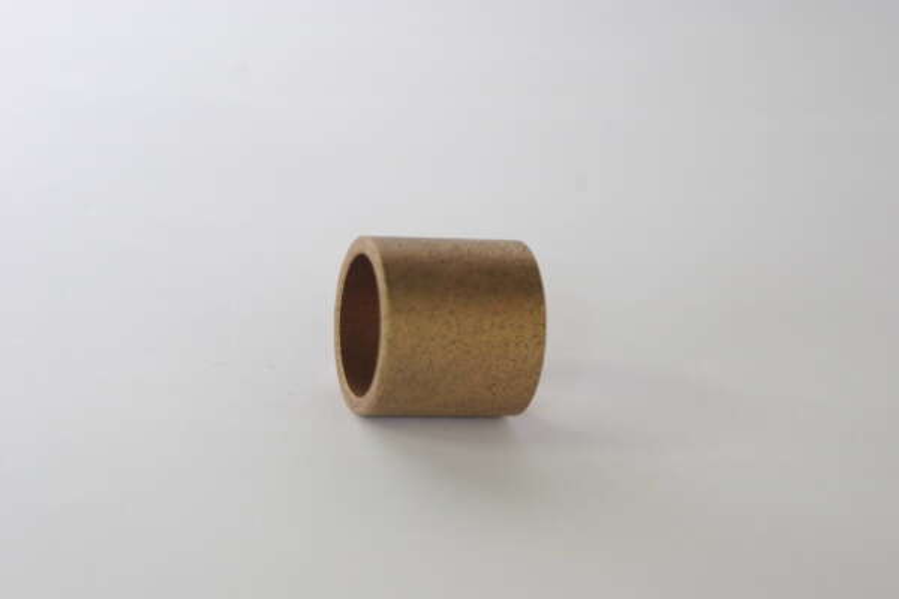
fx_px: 2996
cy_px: 300
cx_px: 450
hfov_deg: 17.1
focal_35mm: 120
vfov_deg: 11.4
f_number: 8
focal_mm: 80
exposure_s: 1/15
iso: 800
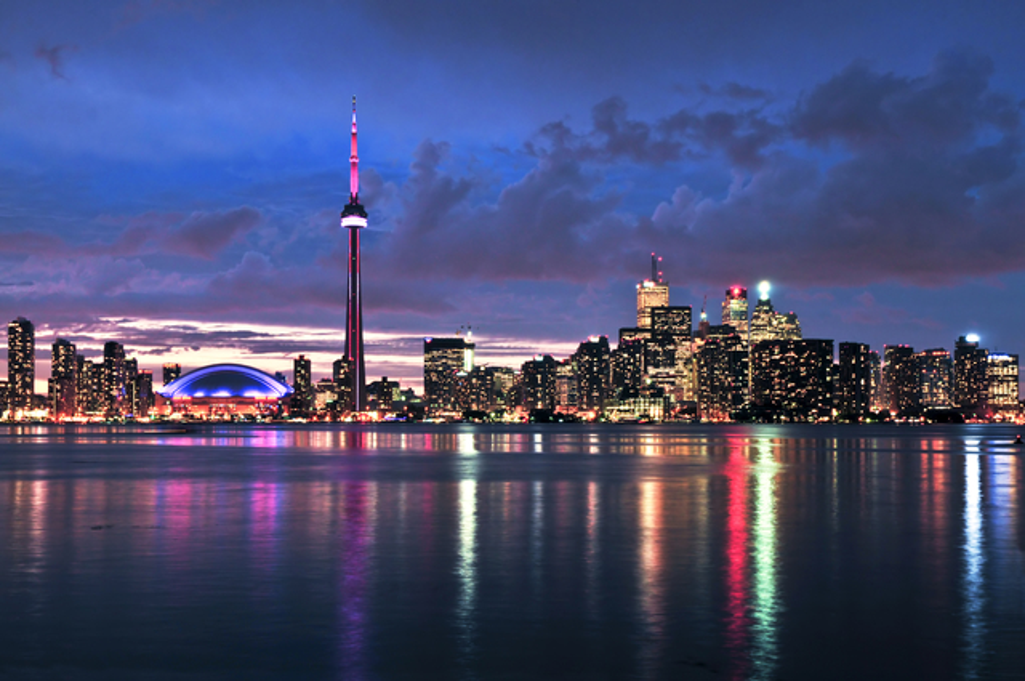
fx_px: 1322
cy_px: 340
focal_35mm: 46
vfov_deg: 28.9
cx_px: 512
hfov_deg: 42.4
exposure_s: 4
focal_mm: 31
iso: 200
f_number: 9
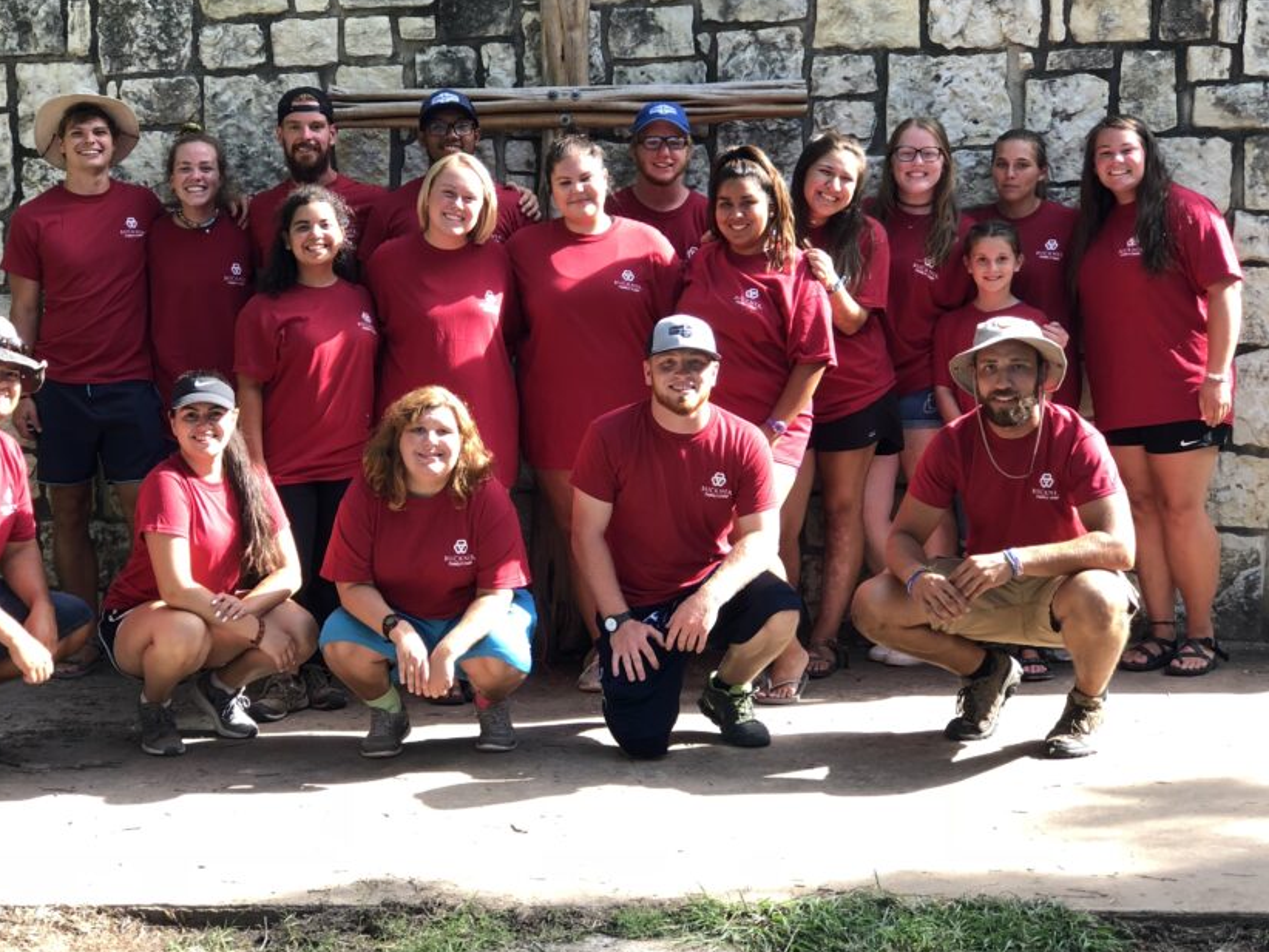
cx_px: 530
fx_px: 2604
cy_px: 440
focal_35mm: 71
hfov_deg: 27.4
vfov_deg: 20.7
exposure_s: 1/60
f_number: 2.8
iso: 20
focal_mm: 6.6
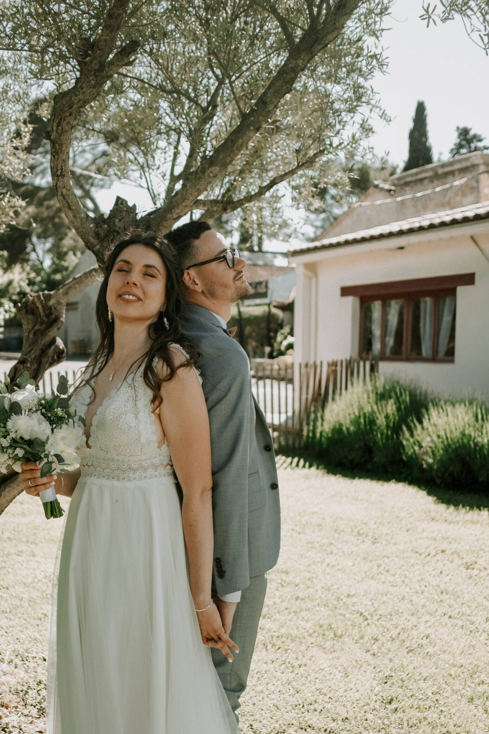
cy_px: 441
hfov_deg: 31.1
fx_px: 876
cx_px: 202
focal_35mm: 43
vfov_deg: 45.2
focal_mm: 23
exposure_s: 1/4000
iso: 500
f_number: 2
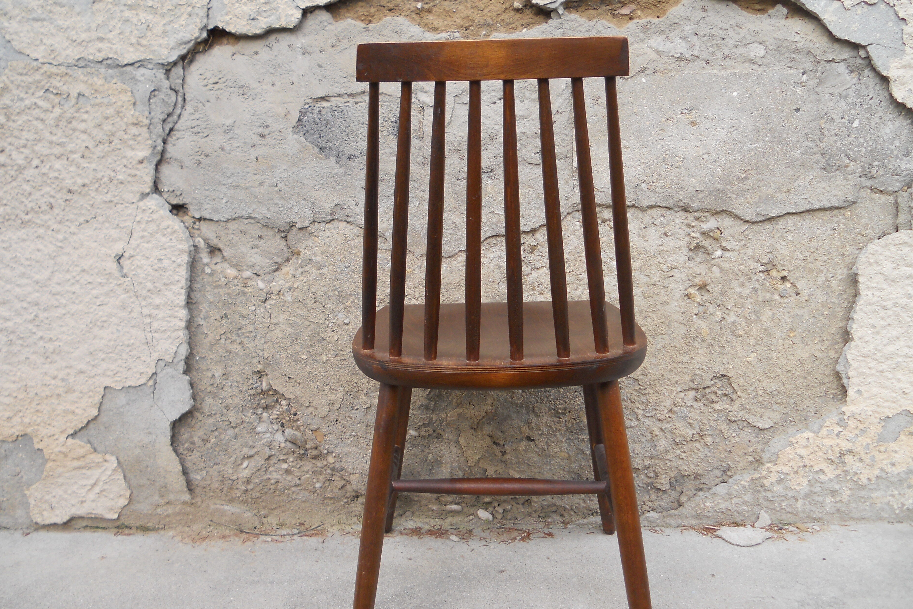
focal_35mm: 30
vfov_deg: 43.6
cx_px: 435
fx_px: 761
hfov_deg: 61.9
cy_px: 316
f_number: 3.2
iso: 80
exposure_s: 1/80
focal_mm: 4.9
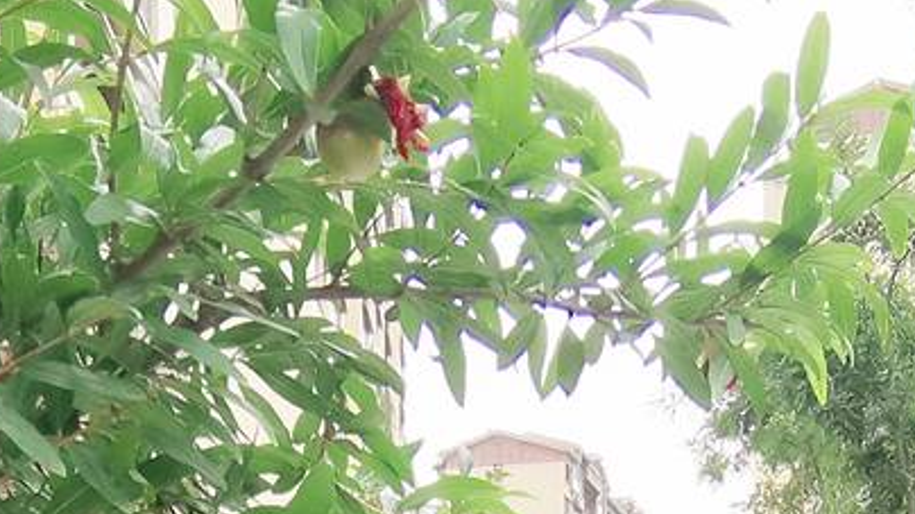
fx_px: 1601
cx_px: 473
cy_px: 1143
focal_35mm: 66
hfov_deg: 31.9
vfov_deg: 14.1
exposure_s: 1/390
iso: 50
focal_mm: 2.26
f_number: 2.2
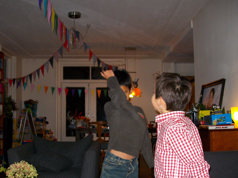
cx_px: 105
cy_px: 114
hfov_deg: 42.9
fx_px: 303
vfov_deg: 32.7
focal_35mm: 44
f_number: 2.9
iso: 175
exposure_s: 1/40
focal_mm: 5.7
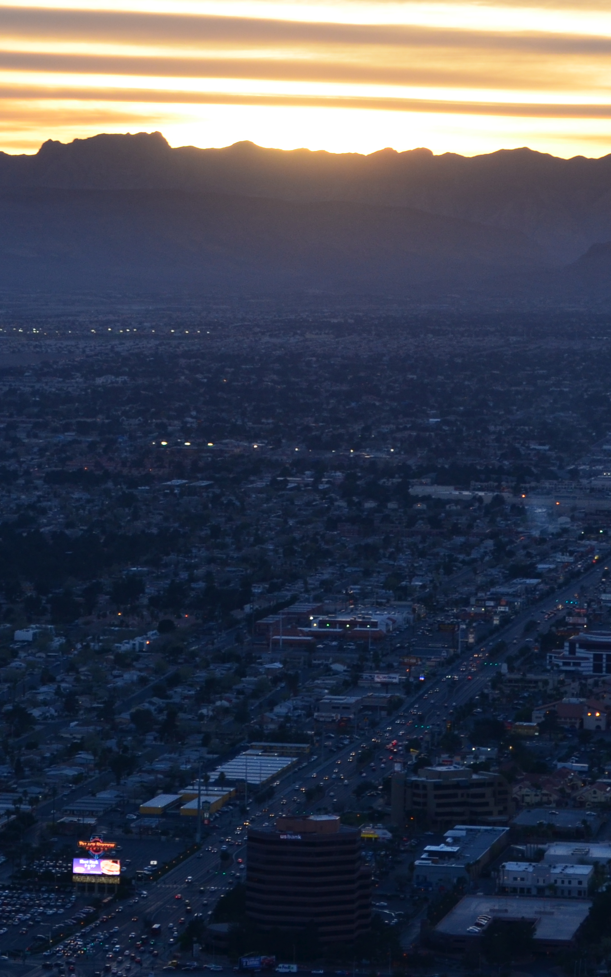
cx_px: 244
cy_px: 246
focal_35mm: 159
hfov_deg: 8.3
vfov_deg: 13.1
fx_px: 4235
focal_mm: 46
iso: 200
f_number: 7.1
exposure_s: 1/200
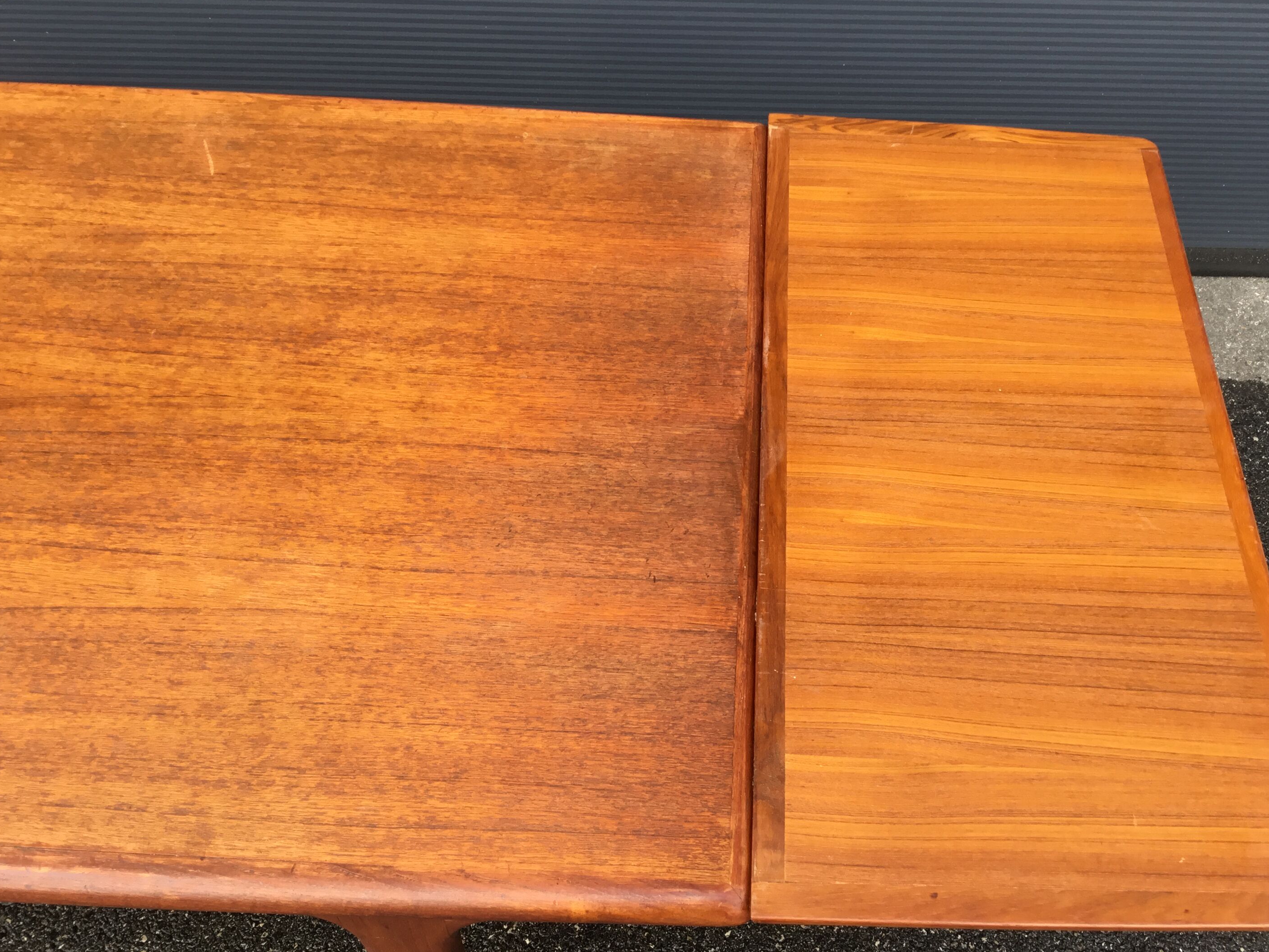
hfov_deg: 51.3
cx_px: 668
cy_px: 505
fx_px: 1320
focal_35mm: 36
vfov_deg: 39.6
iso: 25
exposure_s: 1/159
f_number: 2.4
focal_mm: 3.3
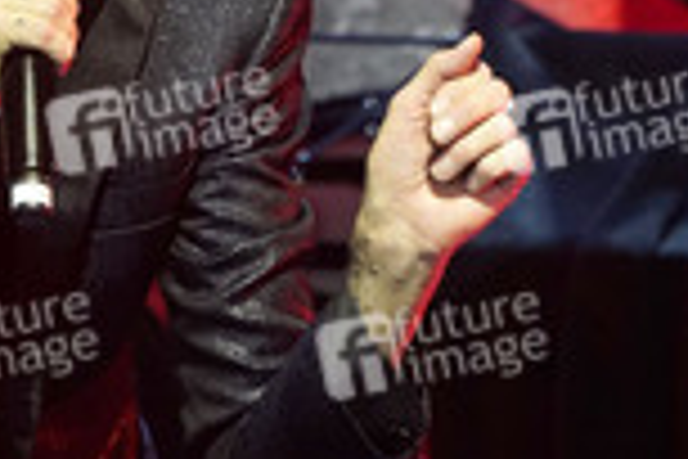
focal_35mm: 1764
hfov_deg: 1.2
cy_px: 9
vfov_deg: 0.8
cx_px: 43
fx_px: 33709
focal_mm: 600
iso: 4000
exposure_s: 1/320
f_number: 6.3
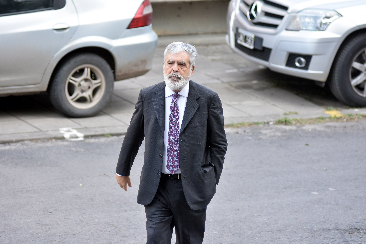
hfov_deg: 8.9
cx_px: 183
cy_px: 122
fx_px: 2364
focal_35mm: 232
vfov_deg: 5.9
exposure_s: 1/500
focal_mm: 155
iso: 400
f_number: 3.2
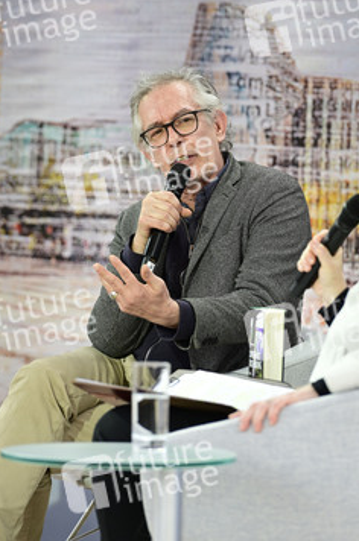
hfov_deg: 6.1
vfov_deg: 9.2
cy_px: 249
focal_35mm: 225
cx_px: 184
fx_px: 3379
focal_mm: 200
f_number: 4
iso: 640
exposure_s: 1/320
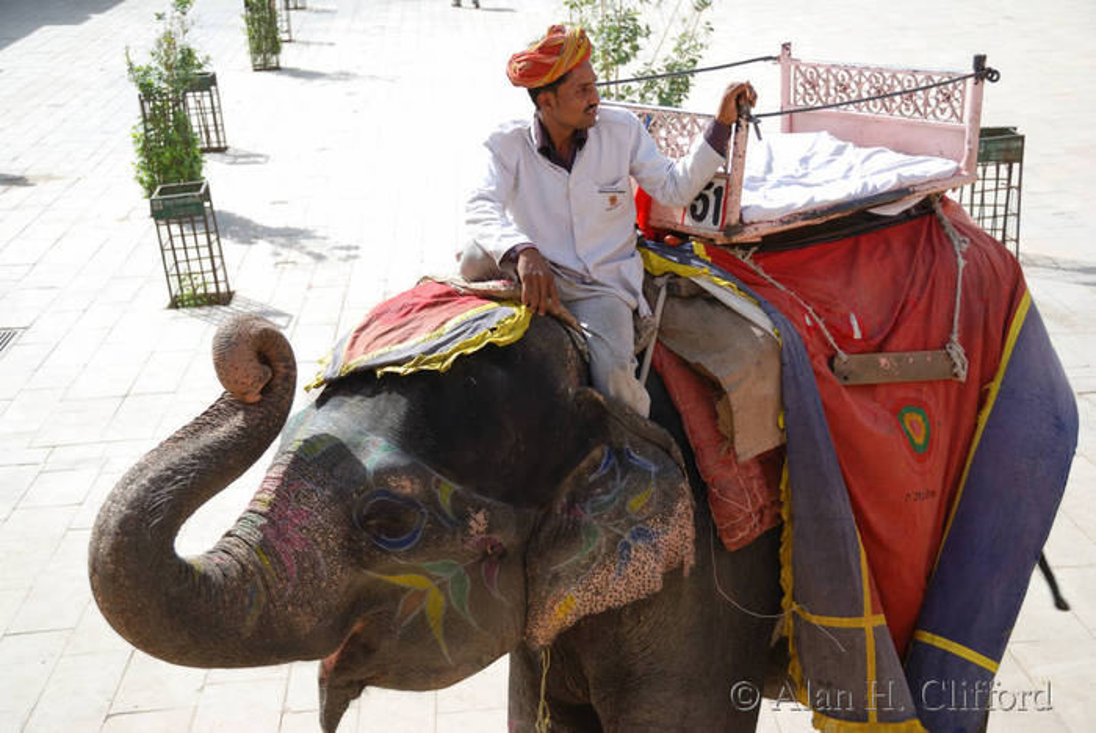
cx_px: 548
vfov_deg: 25.8
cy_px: 366
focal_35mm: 52
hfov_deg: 37.8
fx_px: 1600
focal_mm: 35
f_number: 4.5
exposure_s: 1/320
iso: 100
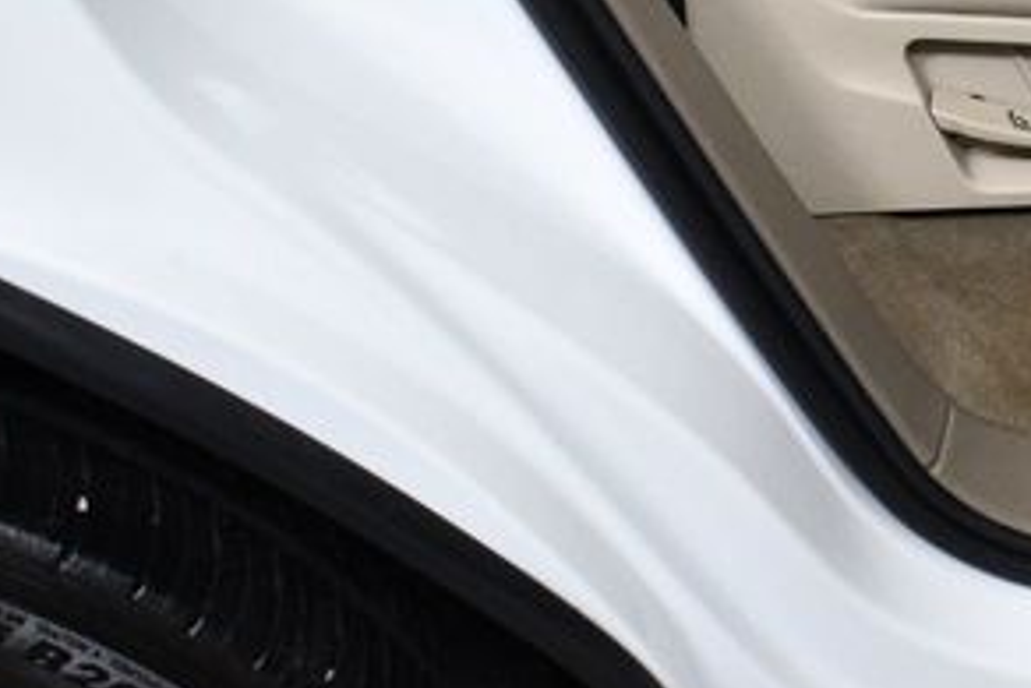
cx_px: 985
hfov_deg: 24.7
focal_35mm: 79
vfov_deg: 17.3
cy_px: 298
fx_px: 2263
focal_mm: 18
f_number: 3.5
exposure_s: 1/125
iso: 1400
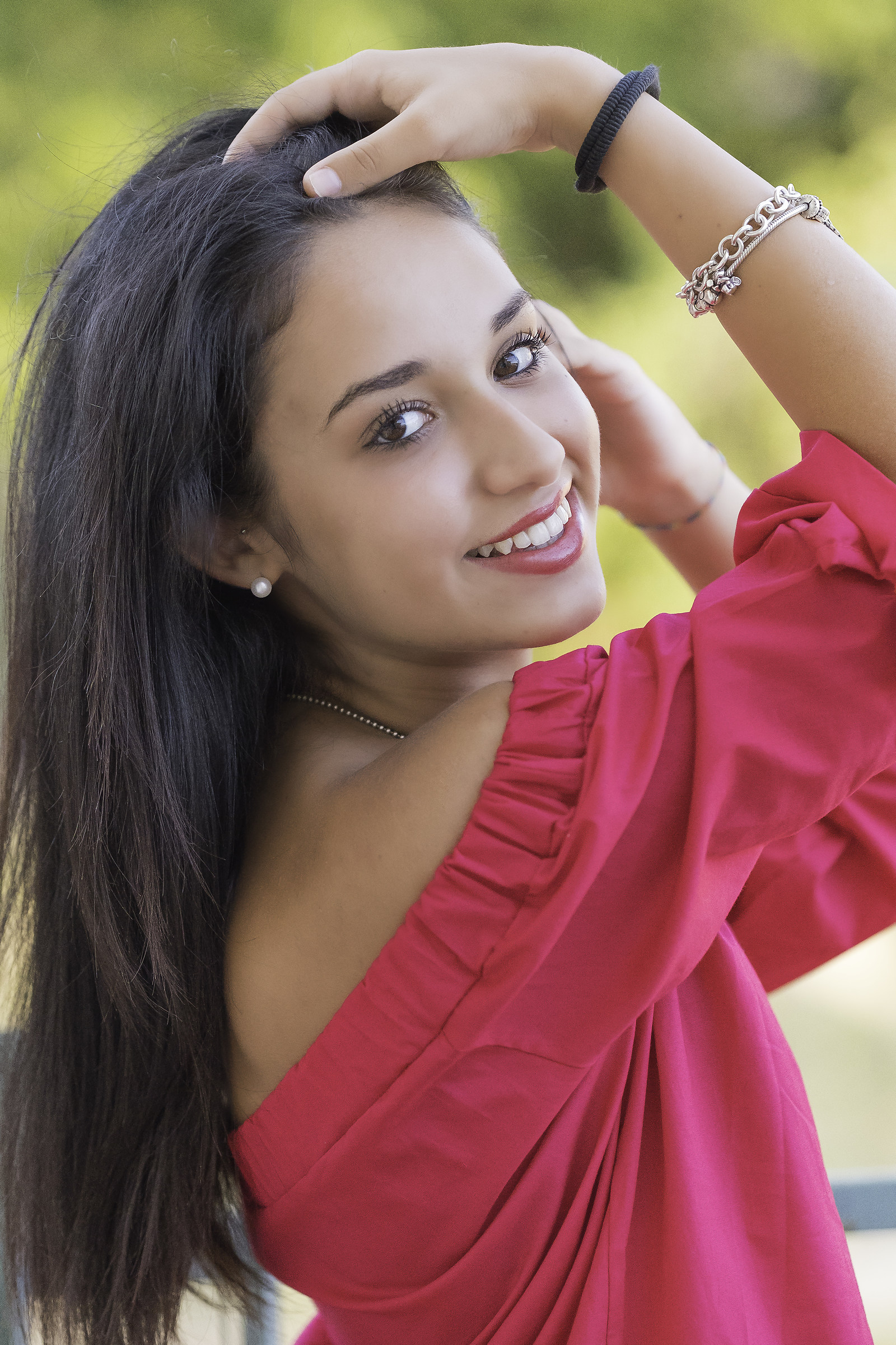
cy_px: 672
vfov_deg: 15.2
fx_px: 5040
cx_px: 448
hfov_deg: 10.2
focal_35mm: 135
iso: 5000
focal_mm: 90
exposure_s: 1/3200
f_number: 2.2
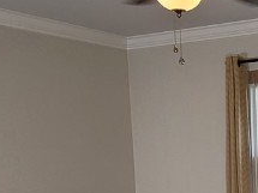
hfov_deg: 28.6
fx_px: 462
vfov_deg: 22.6
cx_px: 277
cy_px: 200
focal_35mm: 62
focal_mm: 2.2
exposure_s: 1/60
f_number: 2.2
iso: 100
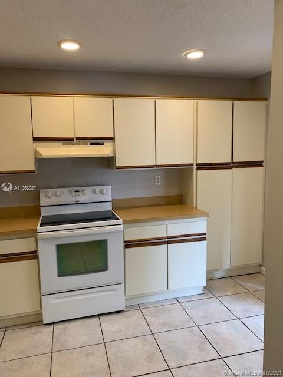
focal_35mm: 26
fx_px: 283
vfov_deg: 67.3
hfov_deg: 53.1
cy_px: 188
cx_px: 142
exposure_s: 1/60
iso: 160
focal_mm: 4.25
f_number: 1.8
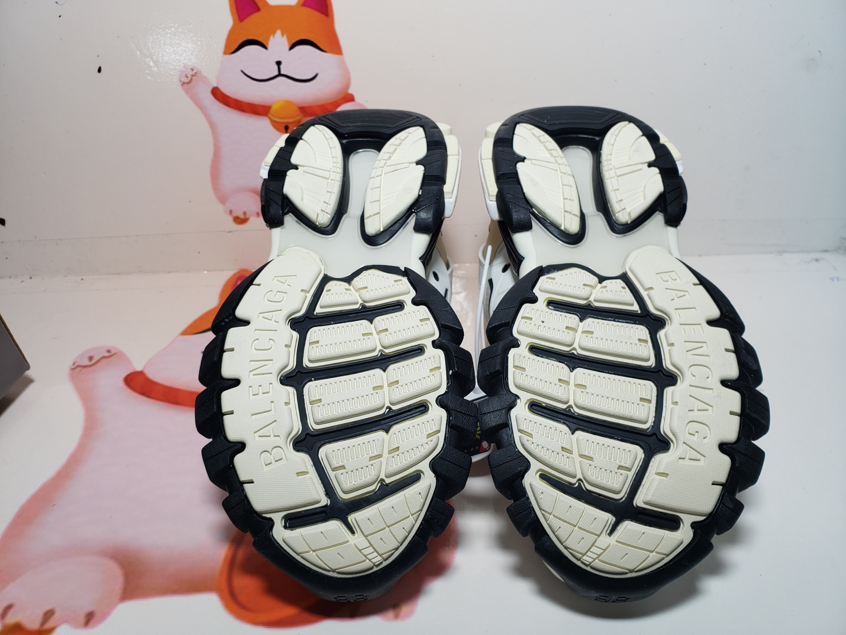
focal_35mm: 26
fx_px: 635
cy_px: 318
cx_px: 423
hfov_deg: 67.3
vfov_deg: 53.1
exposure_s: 1/227
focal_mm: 4.3
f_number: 2.4
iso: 50
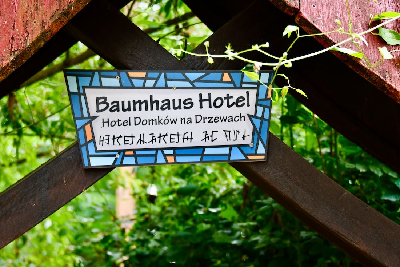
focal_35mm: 105
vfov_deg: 13.0
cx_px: 200
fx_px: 1167
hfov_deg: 19.5
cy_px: 134
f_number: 5
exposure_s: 1/200
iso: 800
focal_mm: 70
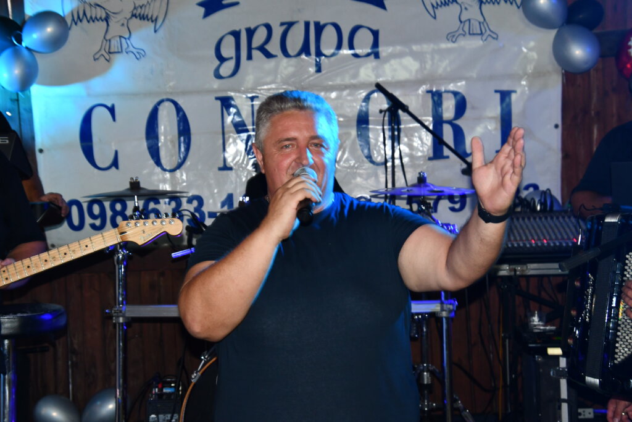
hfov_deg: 29.2
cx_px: 316
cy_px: 211
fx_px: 1211
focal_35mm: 69
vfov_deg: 19.7
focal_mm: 46
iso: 1100
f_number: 4
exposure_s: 1/60
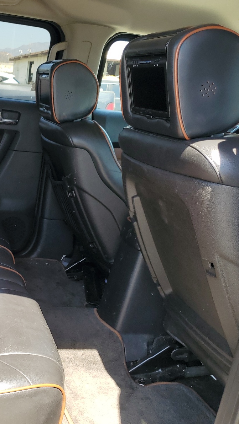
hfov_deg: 28.9
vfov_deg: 52.8
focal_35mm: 38
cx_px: -7
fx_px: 428
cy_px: 213
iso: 50
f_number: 1.5
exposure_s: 1/286
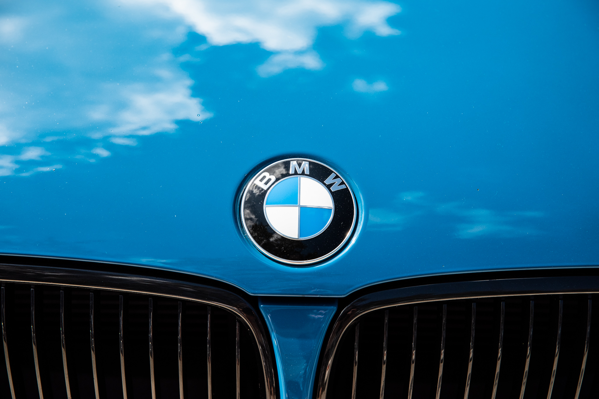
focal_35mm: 70
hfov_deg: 28.8
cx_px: 300
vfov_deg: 19.5
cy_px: 200
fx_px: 1165
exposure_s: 1/1000
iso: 320
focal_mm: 70
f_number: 5
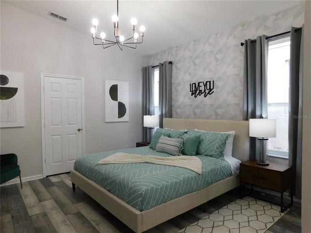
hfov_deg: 74.0
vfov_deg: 58.8
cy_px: 116
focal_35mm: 23
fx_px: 207
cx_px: 156
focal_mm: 4
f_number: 3
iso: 125
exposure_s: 1/30
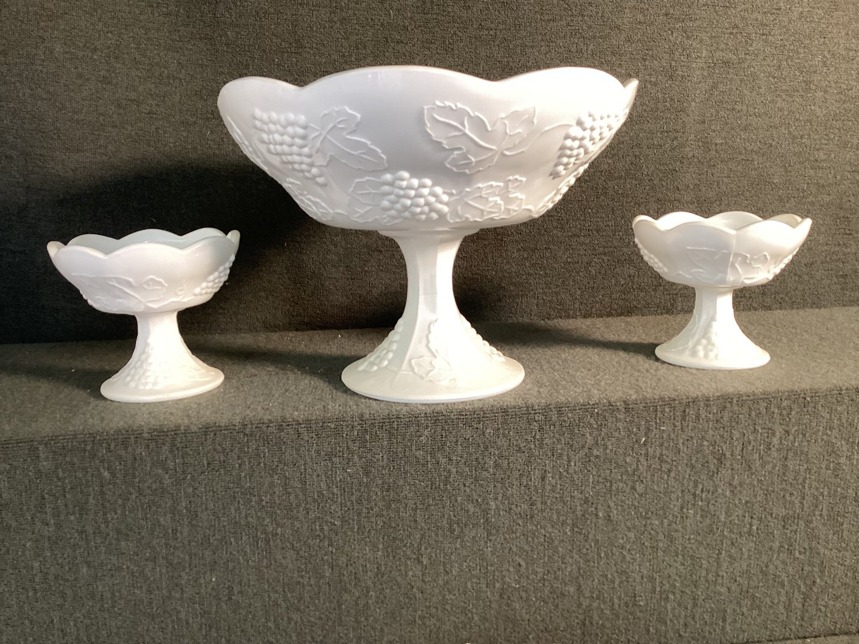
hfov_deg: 58.3
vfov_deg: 45.4
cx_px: 430
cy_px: 322
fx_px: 769
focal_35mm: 31
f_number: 2.4
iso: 160
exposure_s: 1/60
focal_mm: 3.3
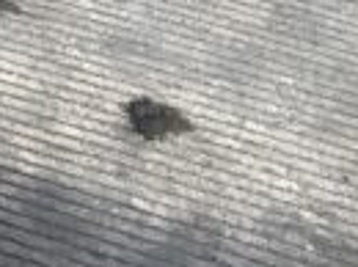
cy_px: -3
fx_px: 1476
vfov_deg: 10.3
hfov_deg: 11.5
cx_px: -496
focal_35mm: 143
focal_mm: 3
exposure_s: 1/504
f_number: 1.8
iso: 16
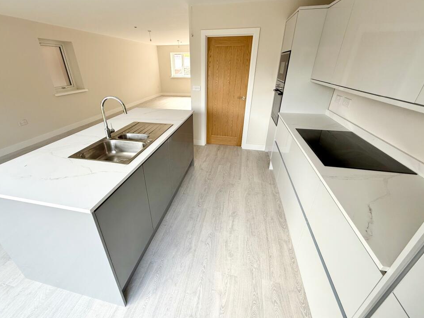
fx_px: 184
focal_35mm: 15
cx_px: 201
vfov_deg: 81.7
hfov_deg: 98.1
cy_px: 152
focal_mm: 2.22
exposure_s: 1/99
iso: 80
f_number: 2.2
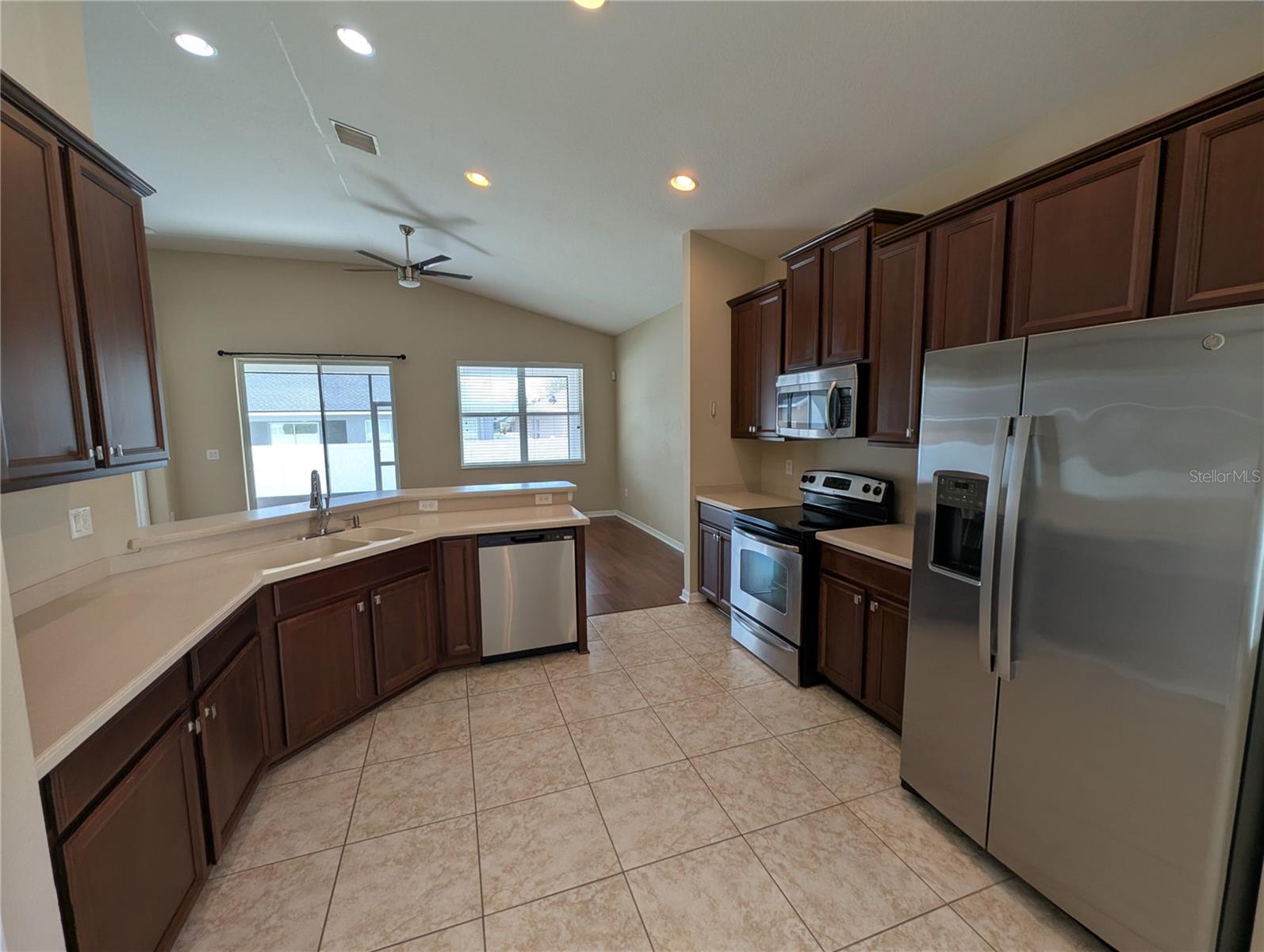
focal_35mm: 13
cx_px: 632
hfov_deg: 106.1
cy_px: 476
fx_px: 475
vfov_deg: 90.1
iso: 68
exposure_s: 1/120
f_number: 2.2
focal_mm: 1.95
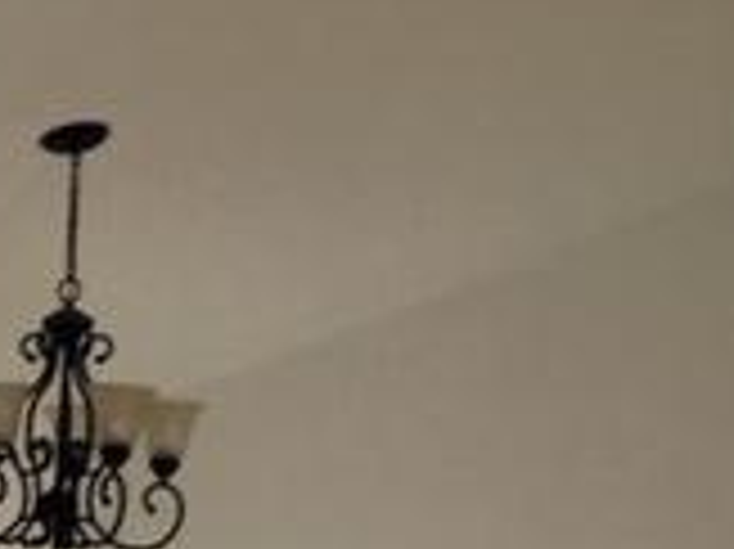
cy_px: 1026
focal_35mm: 114
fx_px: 2415
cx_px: -207
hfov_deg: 16.4
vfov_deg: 11.8
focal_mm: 4.15
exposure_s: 1/33
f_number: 2.2
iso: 32
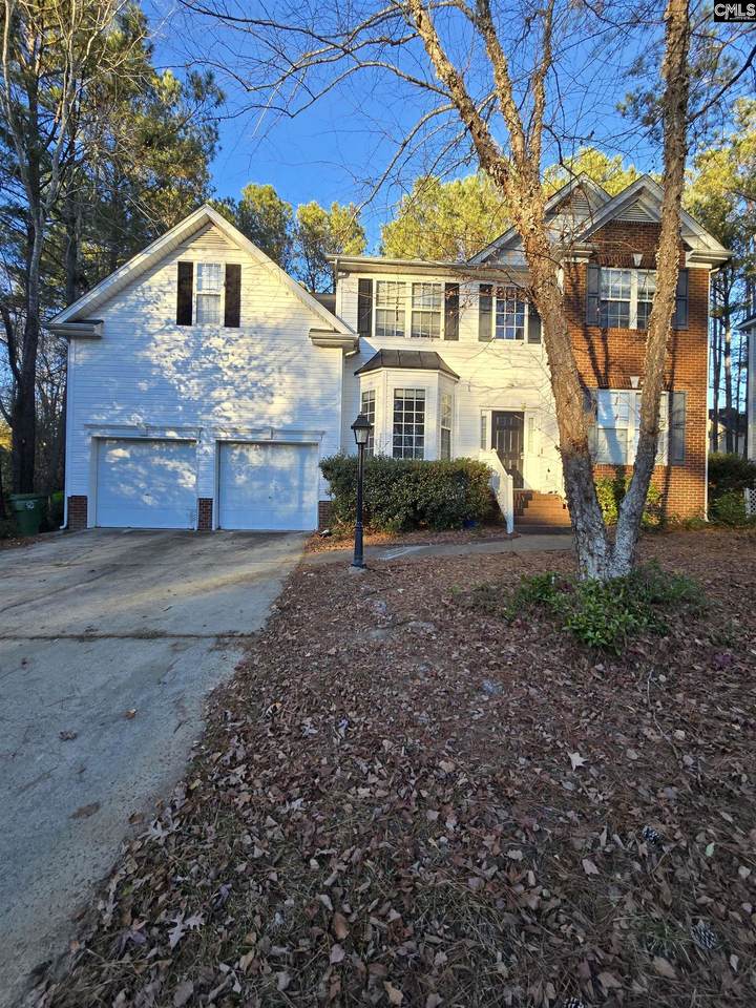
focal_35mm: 13
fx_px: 379
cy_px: 504
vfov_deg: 106.2
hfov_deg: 89.9
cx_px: 378
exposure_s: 1/276
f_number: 2.2
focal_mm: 2.2
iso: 50
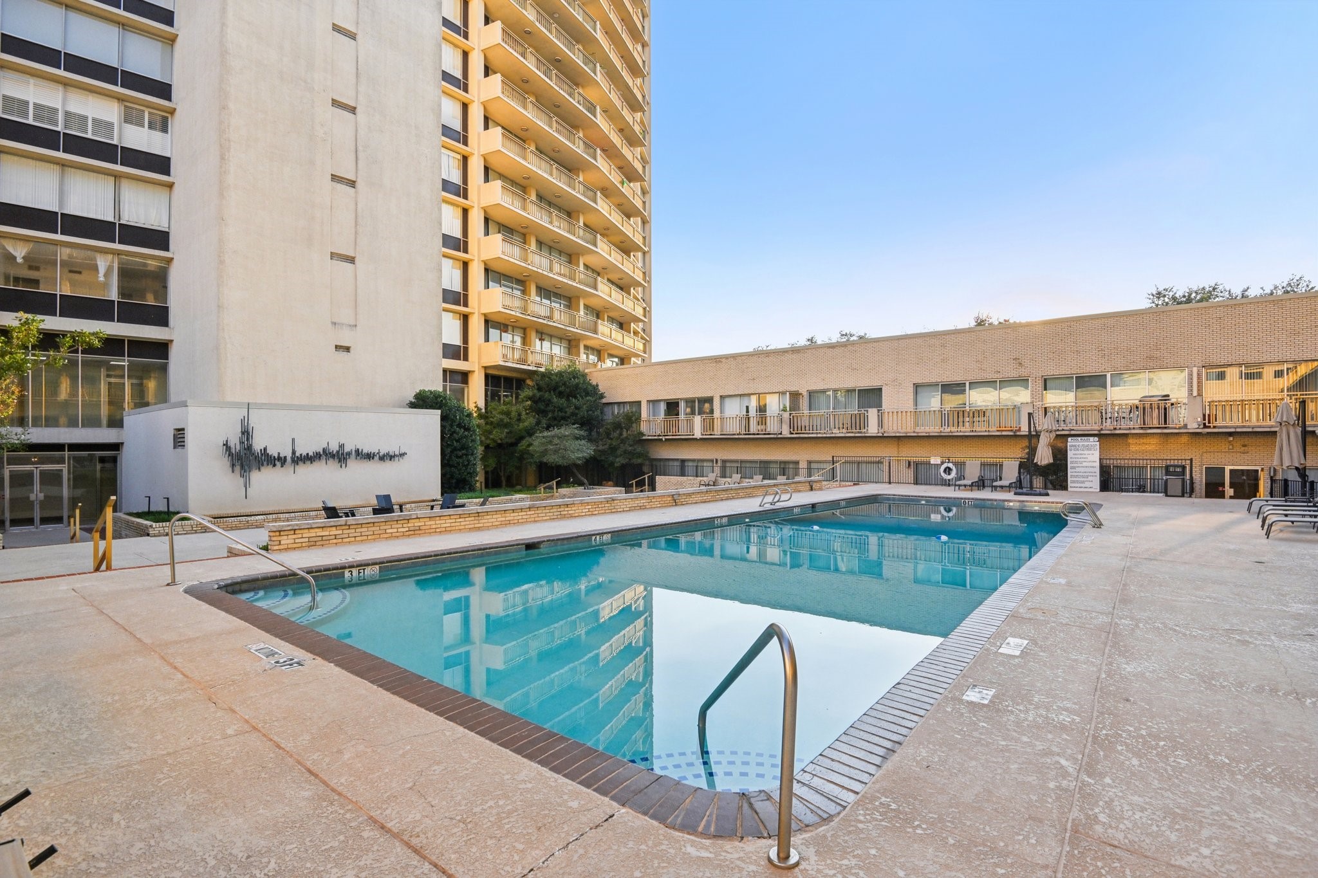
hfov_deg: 90.0
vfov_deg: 67.4
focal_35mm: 18
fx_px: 659
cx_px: 659
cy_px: 439
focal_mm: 18
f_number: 8
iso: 400
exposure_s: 1/400
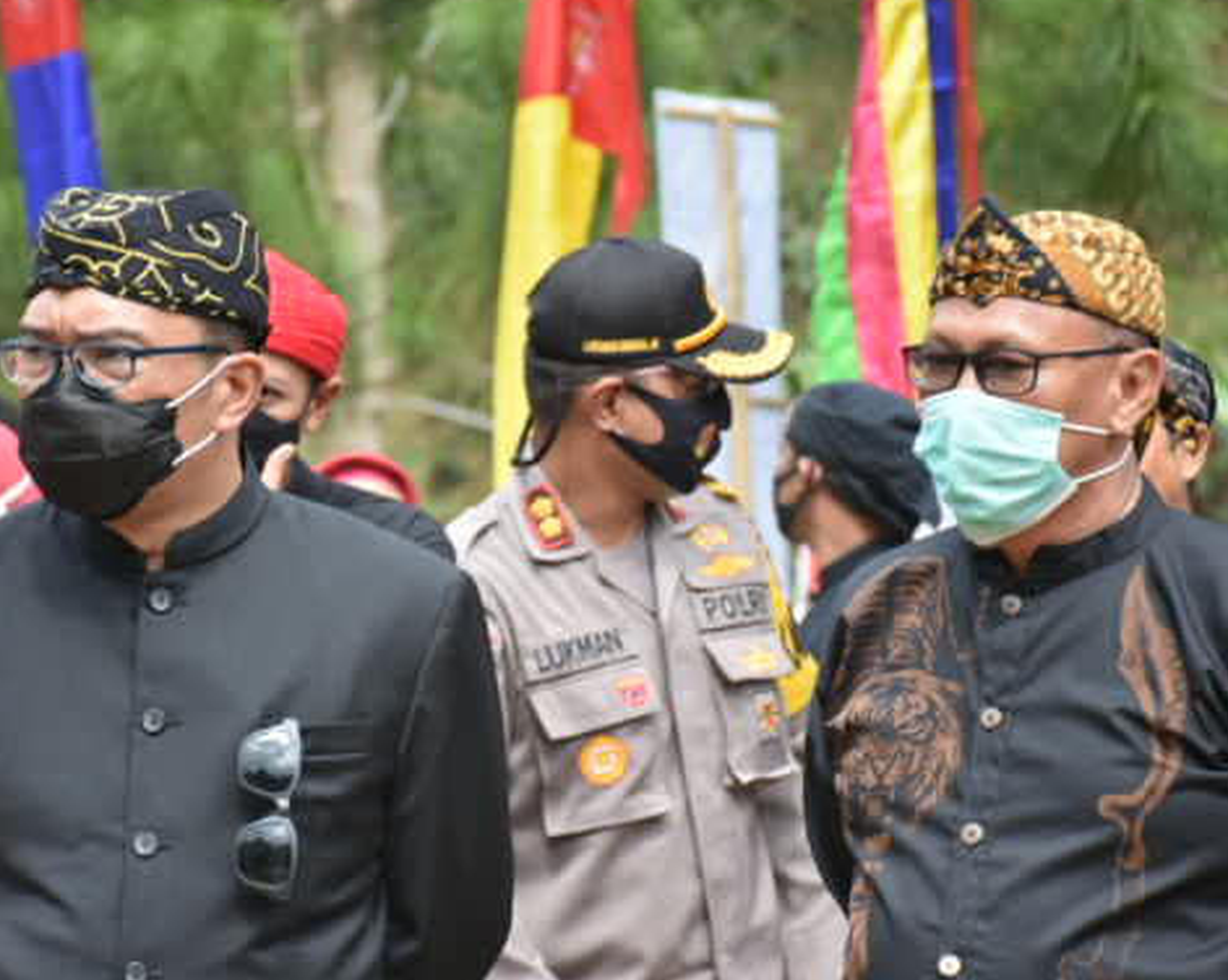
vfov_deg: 7.2
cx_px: 602
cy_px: 534
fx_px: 7771
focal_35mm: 214
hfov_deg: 9.0
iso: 100
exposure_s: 1/125
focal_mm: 112
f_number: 5.6
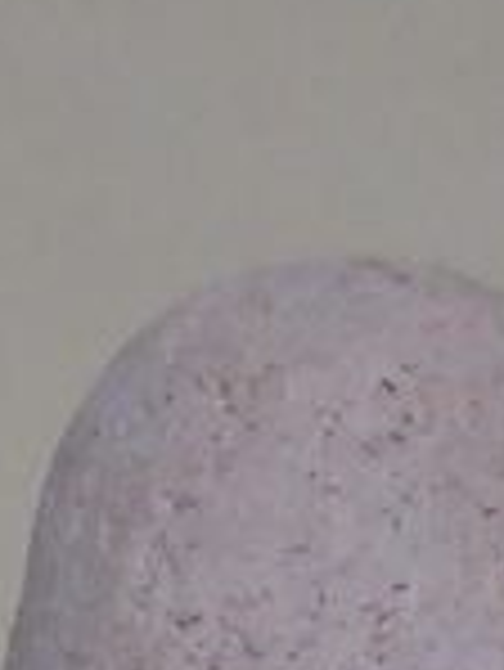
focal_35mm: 253
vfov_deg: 6.8
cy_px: 2289
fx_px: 4904
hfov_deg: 5.9
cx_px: 585
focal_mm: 6.3
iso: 320
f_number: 3.7
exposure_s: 1/60
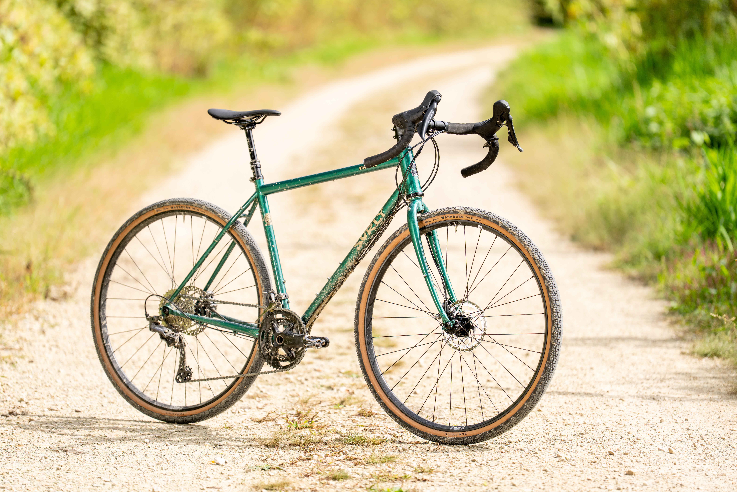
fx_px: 3603
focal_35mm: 176
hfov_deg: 11.7
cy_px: 246
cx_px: 368
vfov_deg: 7.8
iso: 100
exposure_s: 1/1000
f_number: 2.8
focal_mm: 176
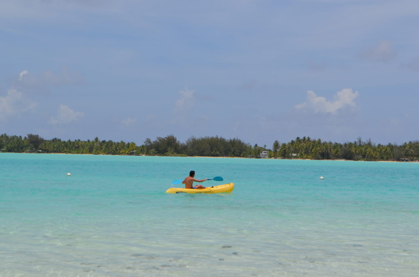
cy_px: 138
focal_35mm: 82
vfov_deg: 16.5
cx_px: 210
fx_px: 958
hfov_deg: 24.7
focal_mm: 55
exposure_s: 1/400
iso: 100
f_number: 10
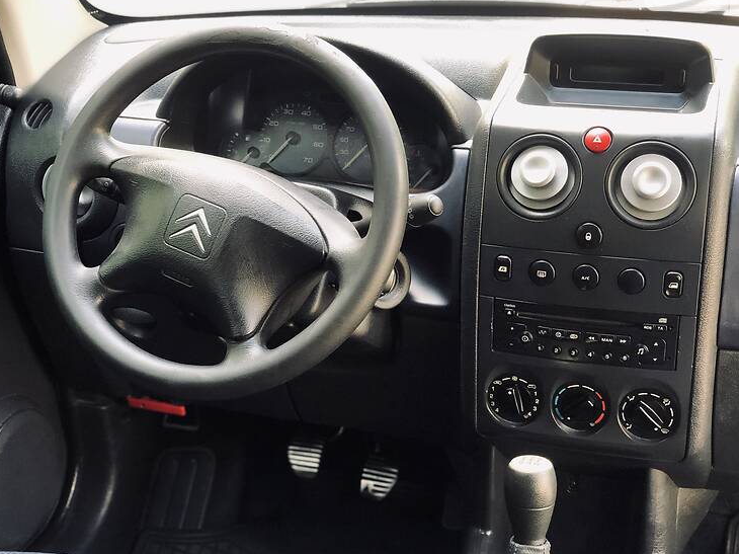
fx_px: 1216
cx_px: 400
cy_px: 259
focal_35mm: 57
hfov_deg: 33.8
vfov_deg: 25.6
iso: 100
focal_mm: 6
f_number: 2.4
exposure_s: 1/60
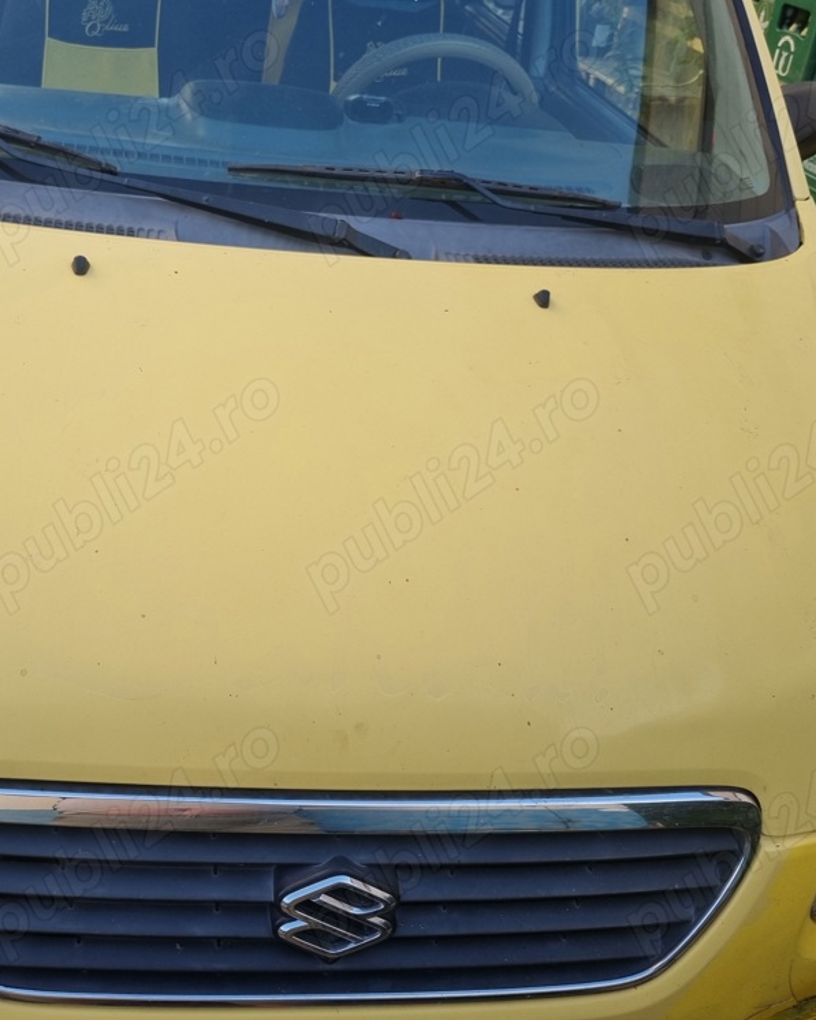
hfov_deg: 42.9
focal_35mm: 34
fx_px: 1026
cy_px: 511
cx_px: 291
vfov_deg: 52.8
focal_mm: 5.4
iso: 50
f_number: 1.8
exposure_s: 1/338
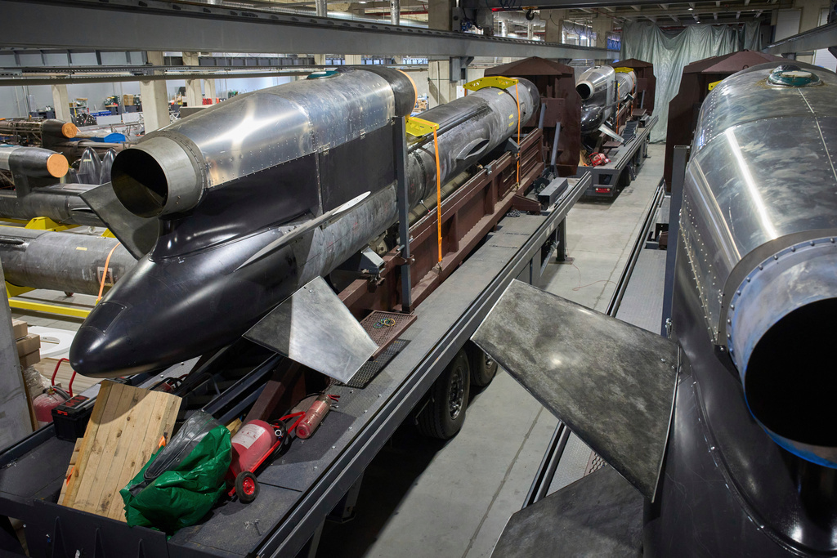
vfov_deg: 43.6
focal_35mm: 30
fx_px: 698
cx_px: 418
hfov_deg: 61.9
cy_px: 279
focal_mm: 30
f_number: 5
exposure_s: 1/125
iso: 8000
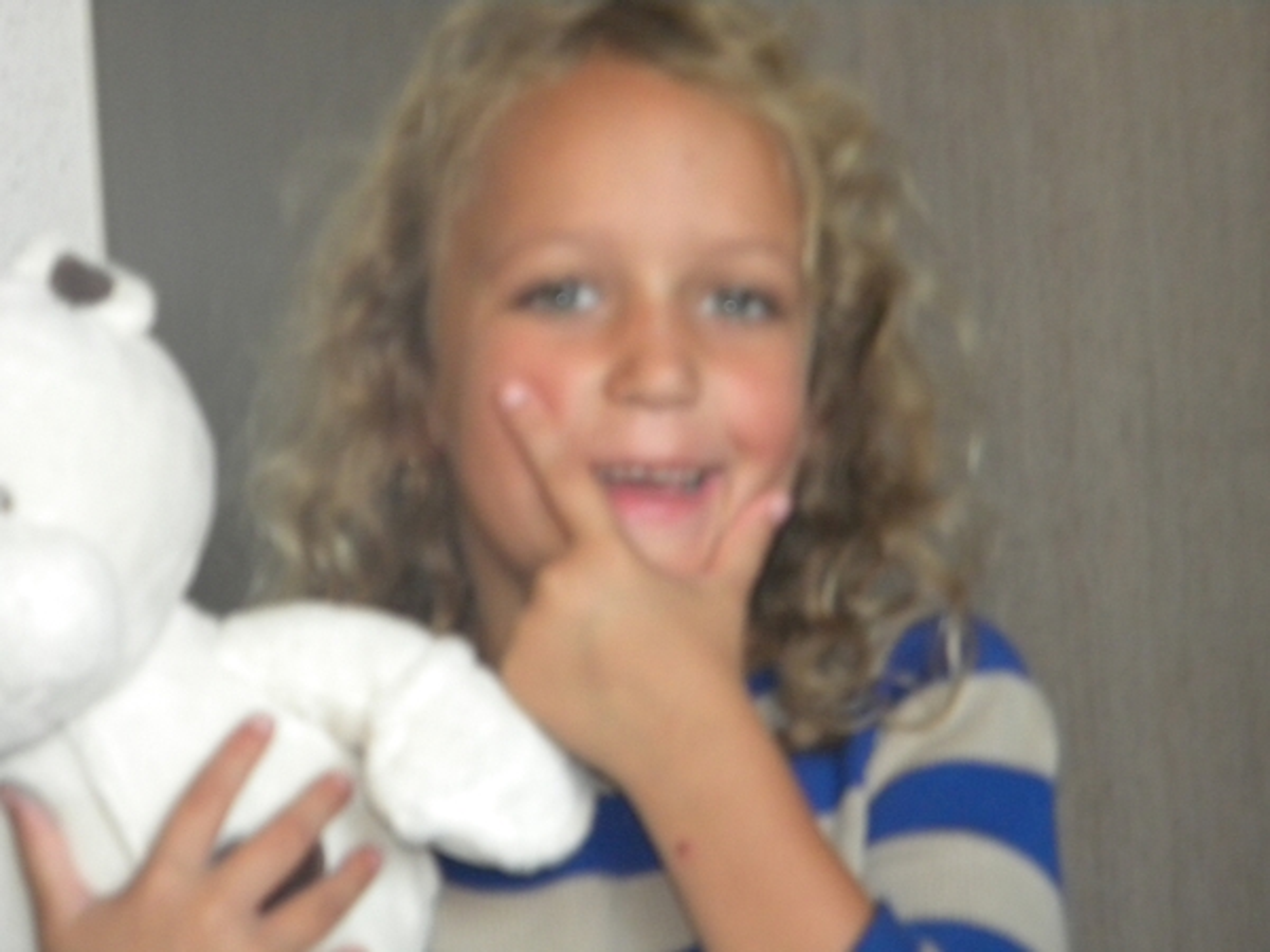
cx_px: 635
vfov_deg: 9.0
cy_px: 476
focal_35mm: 165
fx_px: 6054
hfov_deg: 12.0
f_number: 5.1
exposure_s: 1/8
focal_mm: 29.8
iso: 400
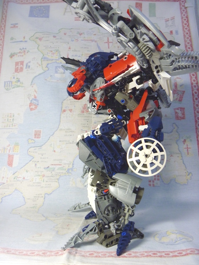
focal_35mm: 35
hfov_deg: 40.7
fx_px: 268
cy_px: 132
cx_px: 100
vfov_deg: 52.6
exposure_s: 1/30
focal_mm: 6.3
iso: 320
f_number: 3.5
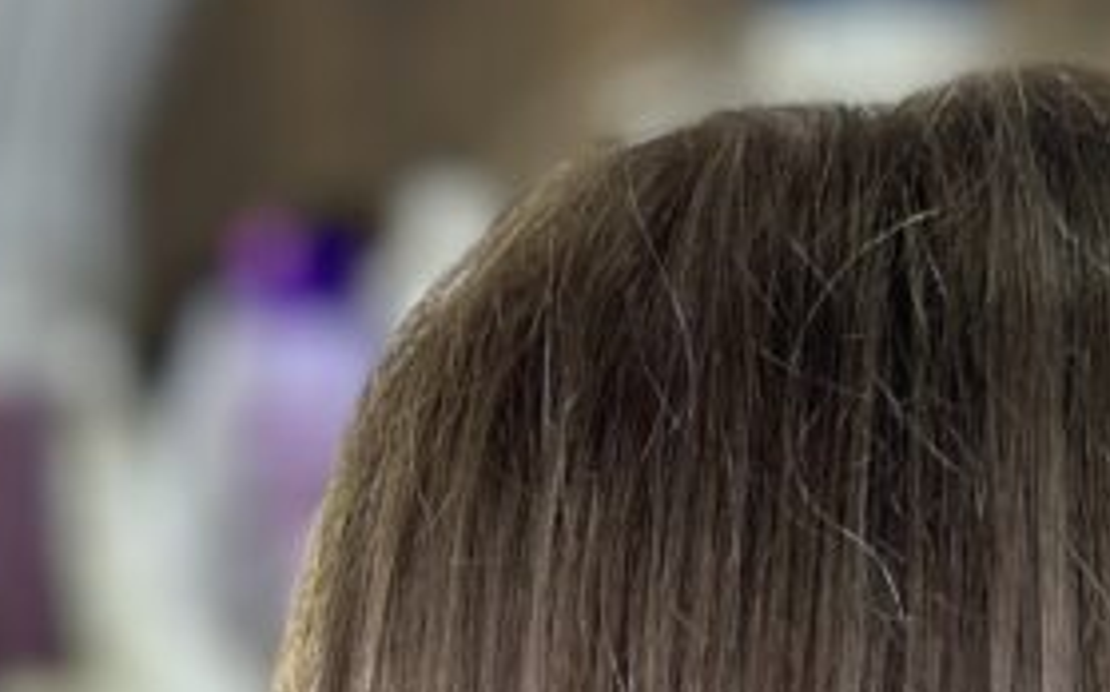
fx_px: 5654
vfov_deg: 6.5
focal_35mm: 187
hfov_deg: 11.2
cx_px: 768
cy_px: 1989
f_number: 1.78
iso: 80
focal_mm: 6.86
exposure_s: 1/129
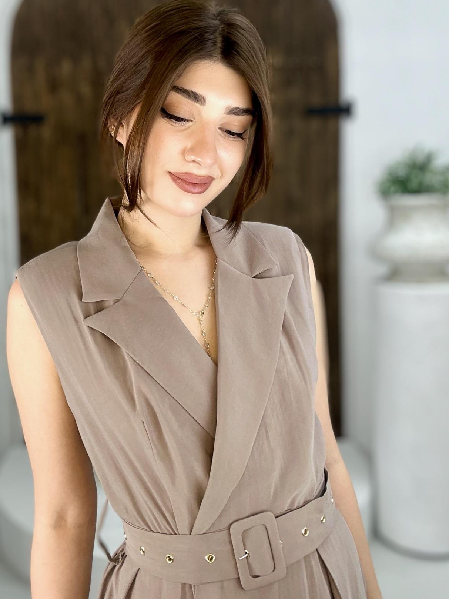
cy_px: 246
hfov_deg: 37.5
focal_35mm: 38
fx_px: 657
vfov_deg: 48.7
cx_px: 168
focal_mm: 2.69
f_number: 1.9
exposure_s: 1/100
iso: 32
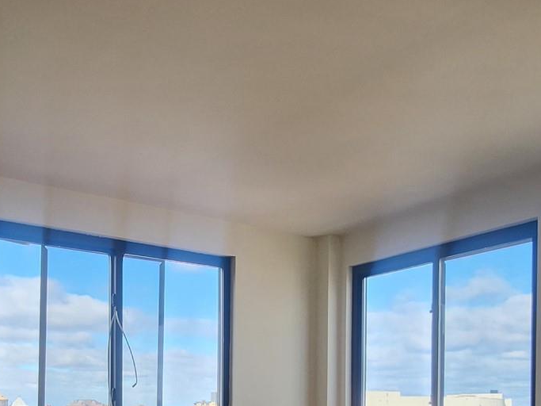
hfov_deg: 46.9
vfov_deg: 33.8
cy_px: 400
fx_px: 609
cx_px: 168
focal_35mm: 39
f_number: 2.2
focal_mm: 1.74
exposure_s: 1/206
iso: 32
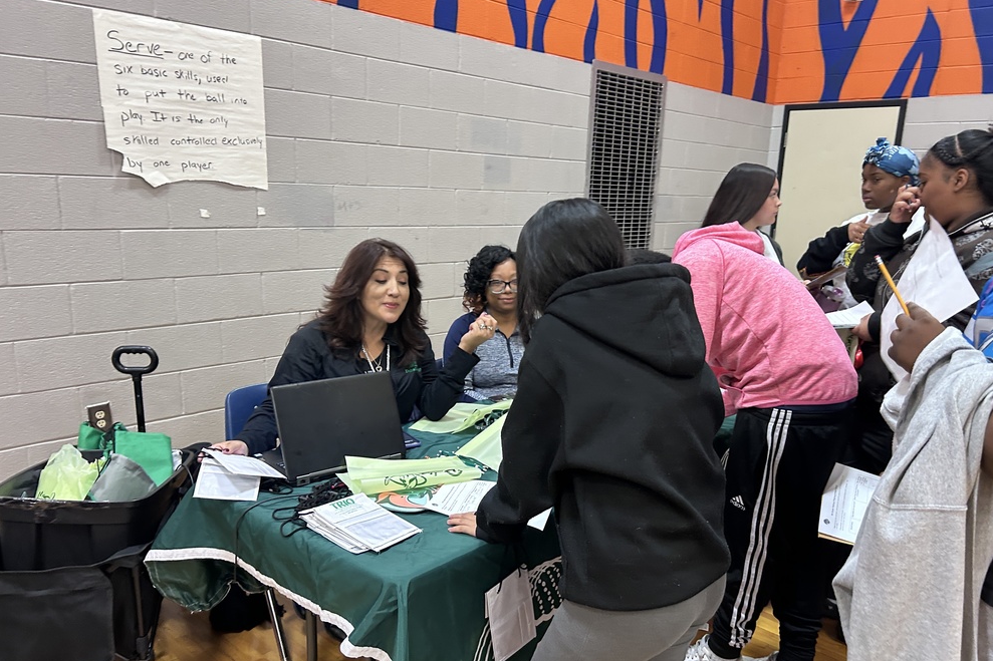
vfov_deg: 46.3
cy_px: 378
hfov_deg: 65.5
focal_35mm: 28
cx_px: 512
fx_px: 772
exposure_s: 1/60
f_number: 1.5
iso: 200
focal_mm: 5.7
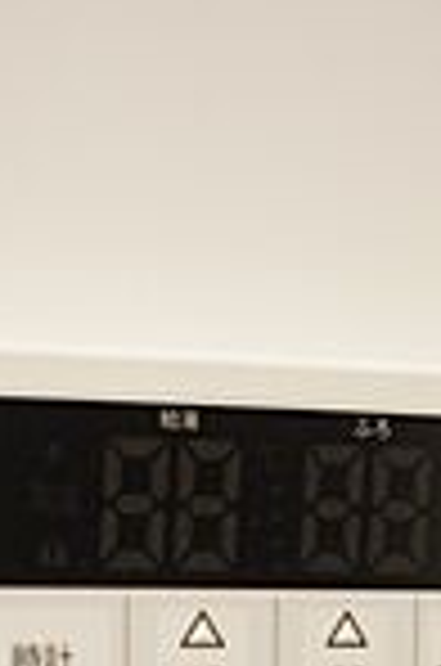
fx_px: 1440
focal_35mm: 78
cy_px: 702
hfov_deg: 17.4
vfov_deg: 24.6
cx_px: 191
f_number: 2.8
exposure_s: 1/30
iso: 640
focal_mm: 16
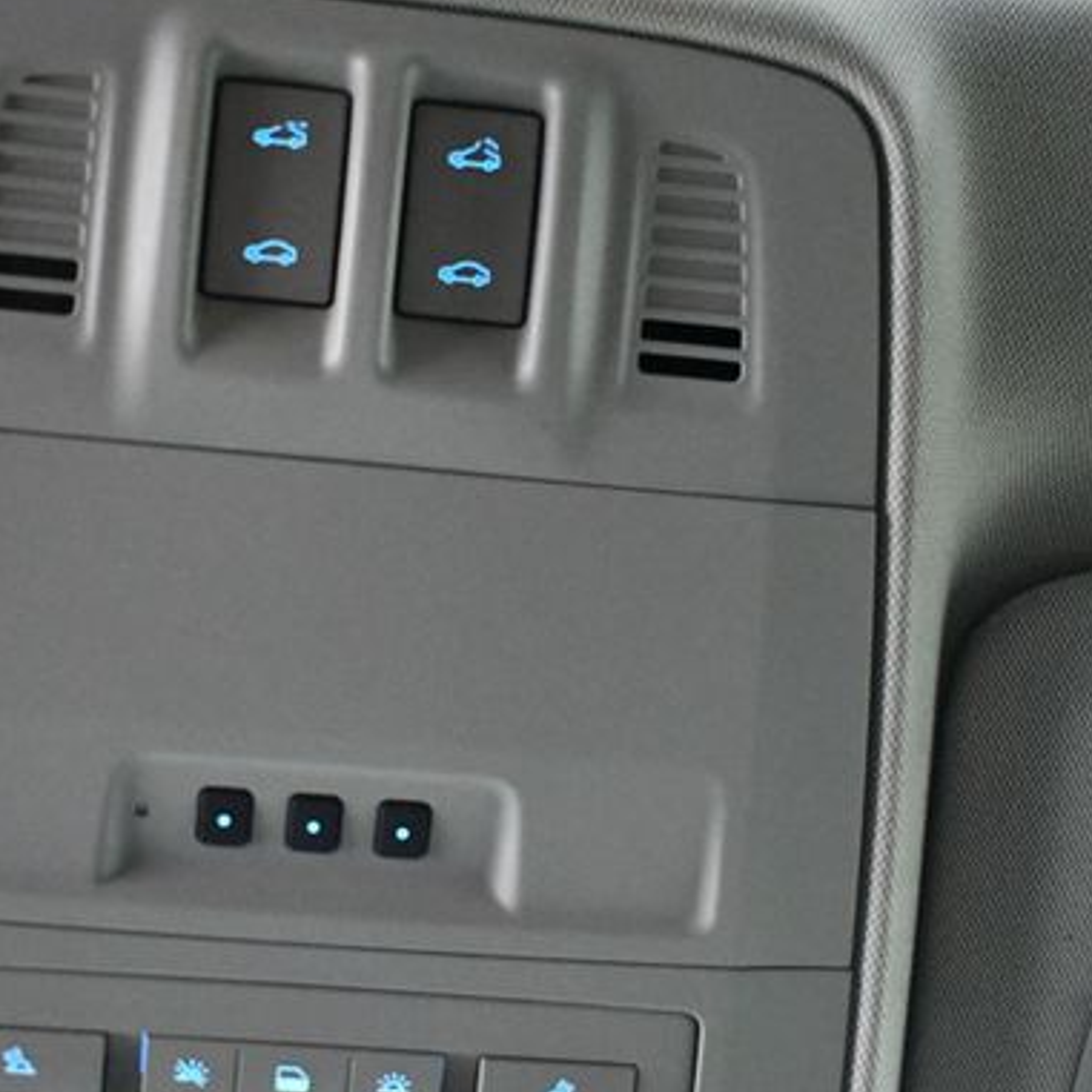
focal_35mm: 60
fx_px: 2141
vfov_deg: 28.6
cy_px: 585
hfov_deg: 28.6
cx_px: 522
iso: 7200
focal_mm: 21
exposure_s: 1/60
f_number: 3.8
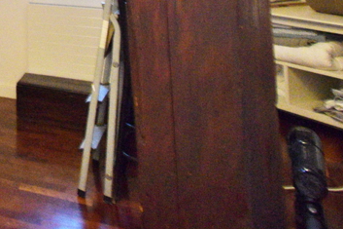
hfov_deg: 30.4
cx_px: -107
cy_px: -128
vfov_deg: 21.5
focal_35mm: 51
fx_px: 486
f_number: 4.5
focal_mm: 10
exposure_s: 1/13
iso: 3200
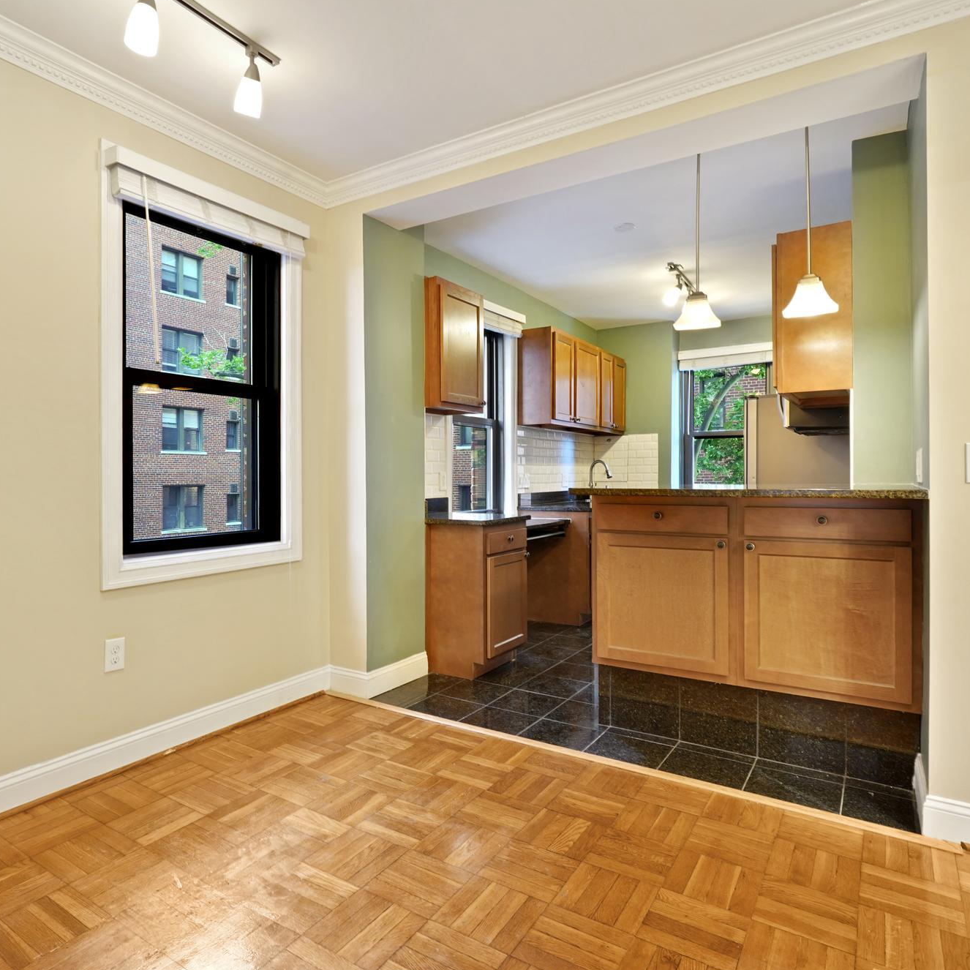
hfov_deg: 72.0
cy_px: 482
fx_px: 666
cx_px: 440
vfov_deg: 72.1
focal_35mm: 21
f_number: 9
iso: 800
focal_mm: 16
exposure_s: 1.6
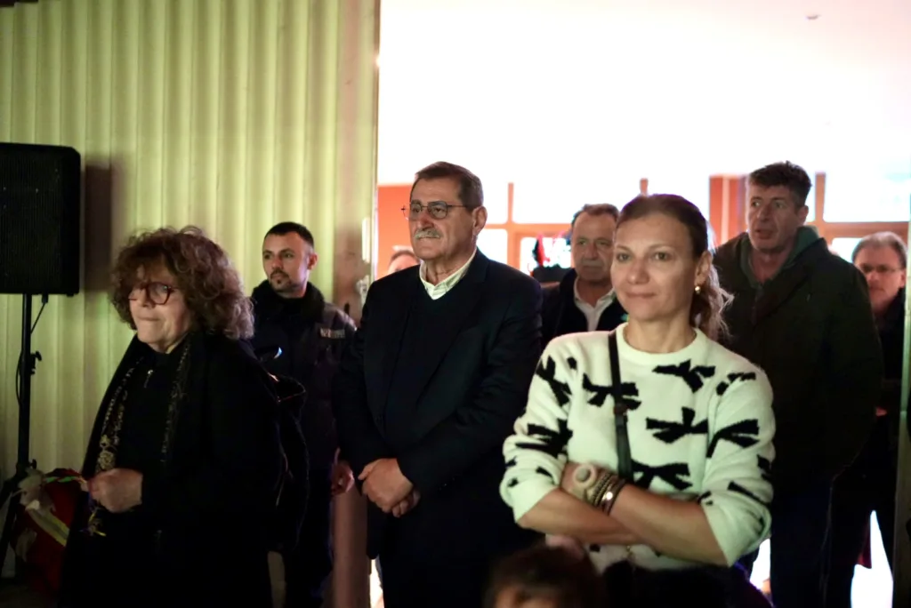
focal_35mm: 35
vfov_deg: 37.9
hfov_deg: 54.4
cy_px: 304
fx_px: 886
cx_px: 456
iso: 12800
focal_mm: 35
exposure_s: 1/250
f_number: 1.4
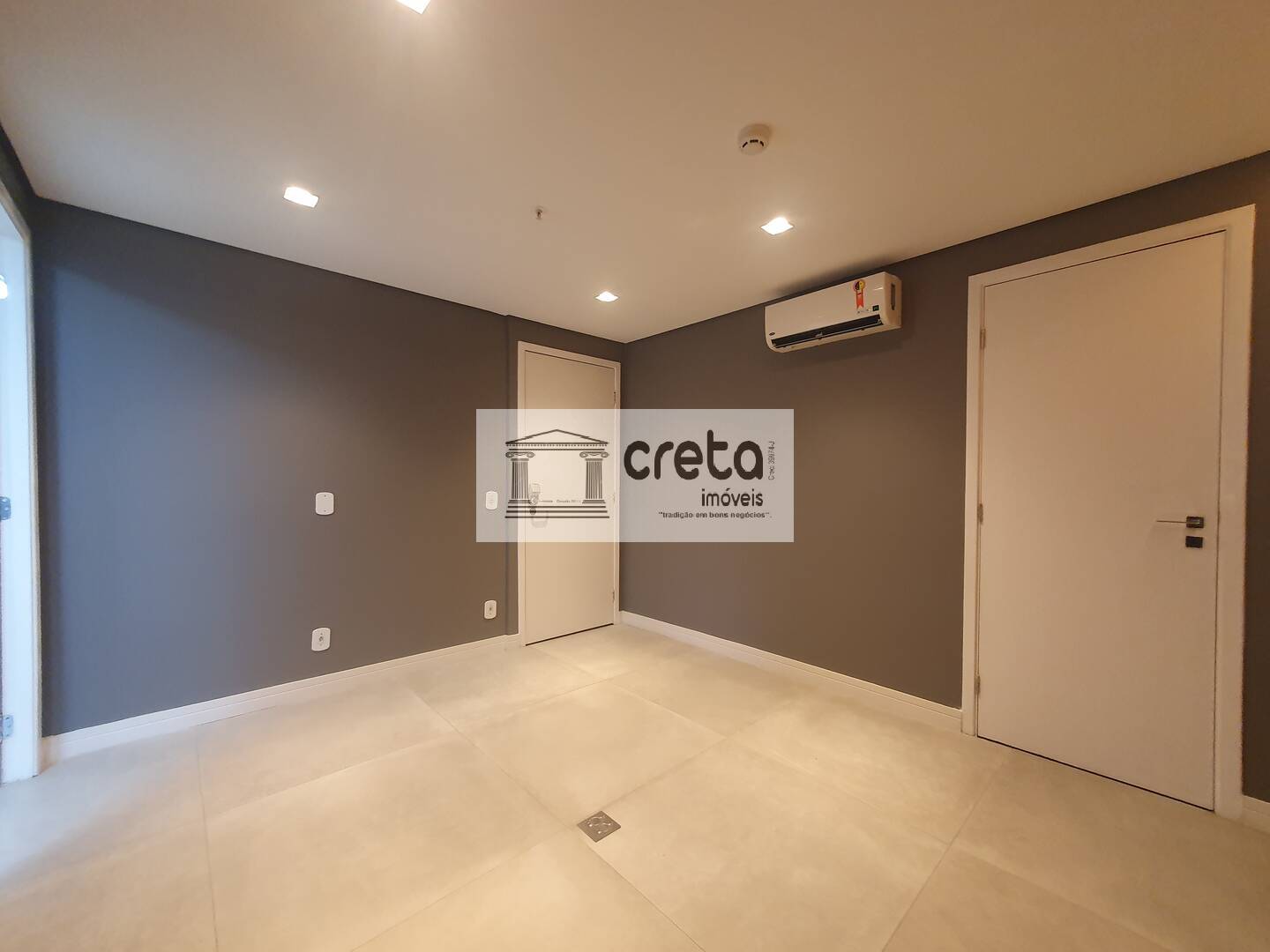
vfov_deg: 89.9
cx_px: 635
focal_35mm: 13
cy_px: 476
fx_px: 477
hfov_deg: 106.2
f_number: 2.2
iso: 320
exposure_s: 1/40
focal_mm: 1.8
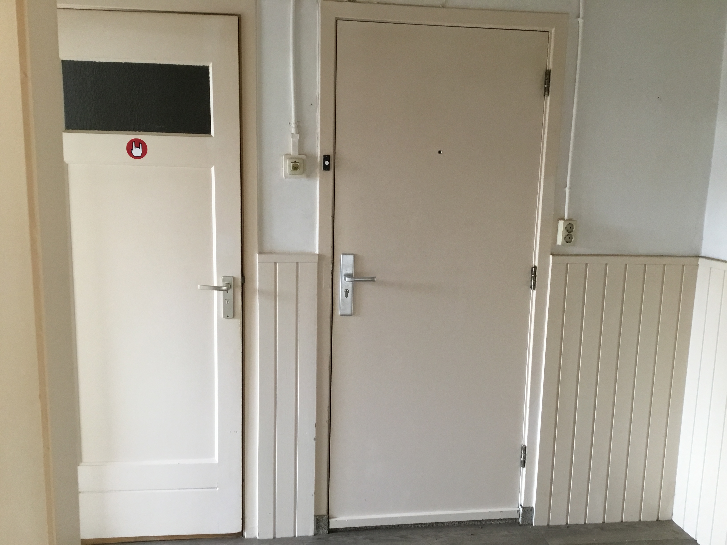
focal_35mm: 31
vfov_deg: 45.4
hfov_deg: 58.4
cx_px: 364
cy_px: 272
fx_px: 651
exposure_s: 1/33
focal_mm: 3.3
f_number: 2.4
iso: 64
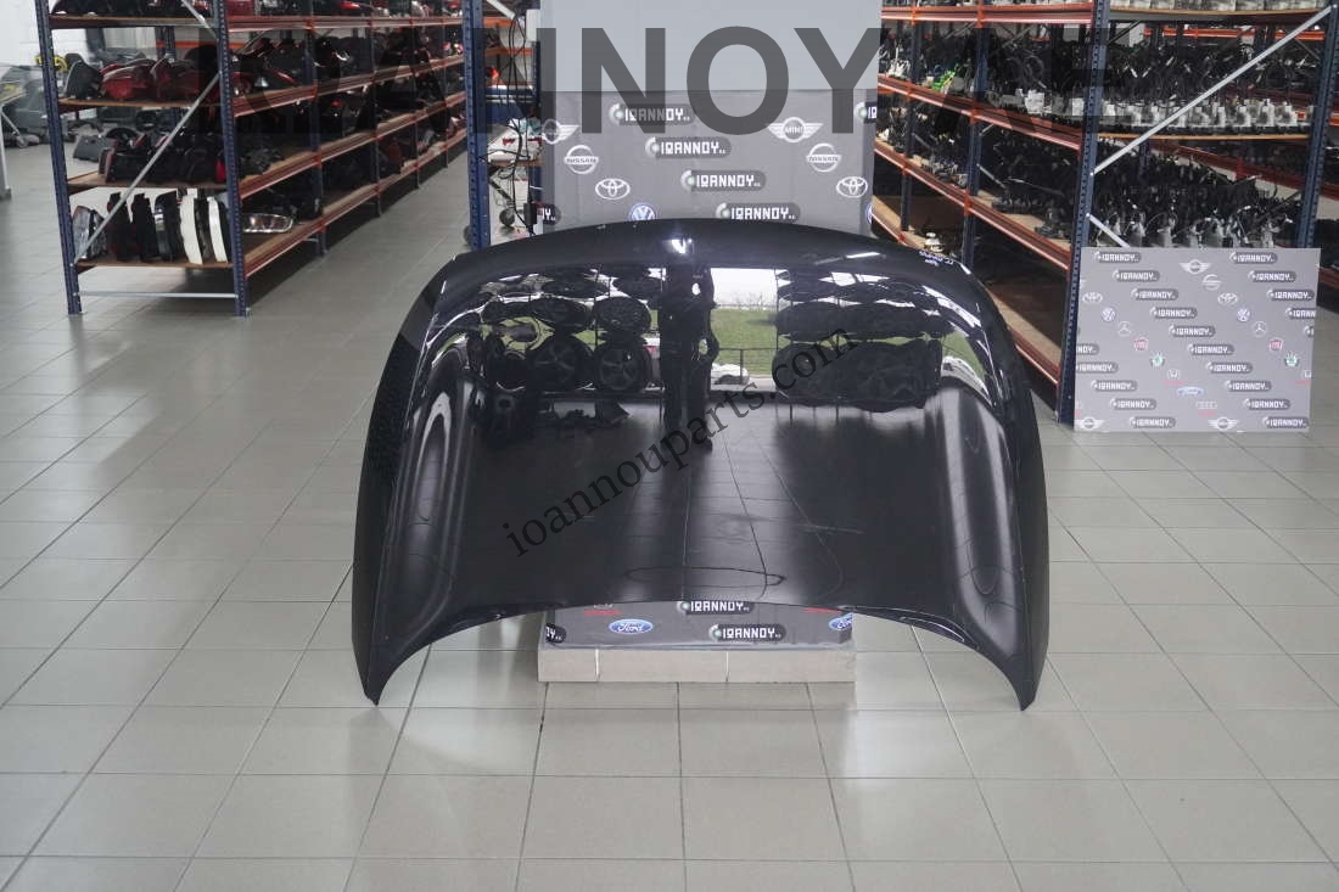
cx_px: 670
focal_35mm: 38
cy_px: 446
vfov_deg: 35.5
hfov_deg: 51.3
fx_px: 1394
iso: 3200
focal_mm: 25
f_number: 4.5
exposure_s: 1/160
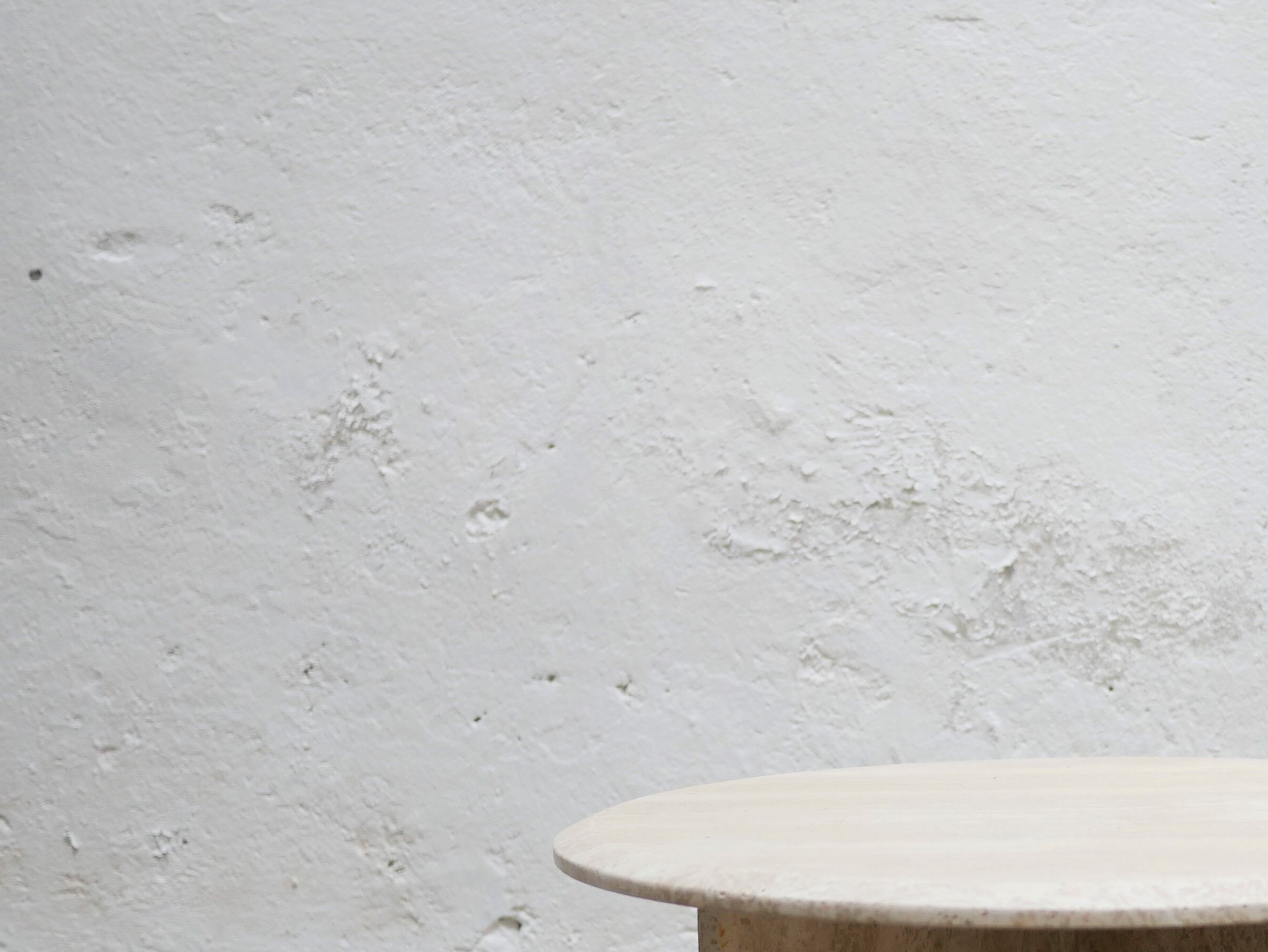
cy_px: 661
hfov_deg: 25.6
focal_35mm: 75
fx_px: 2749
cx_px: 992
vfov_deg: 19.6
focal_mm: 20
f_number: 1.7
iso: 320
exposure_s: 1/60
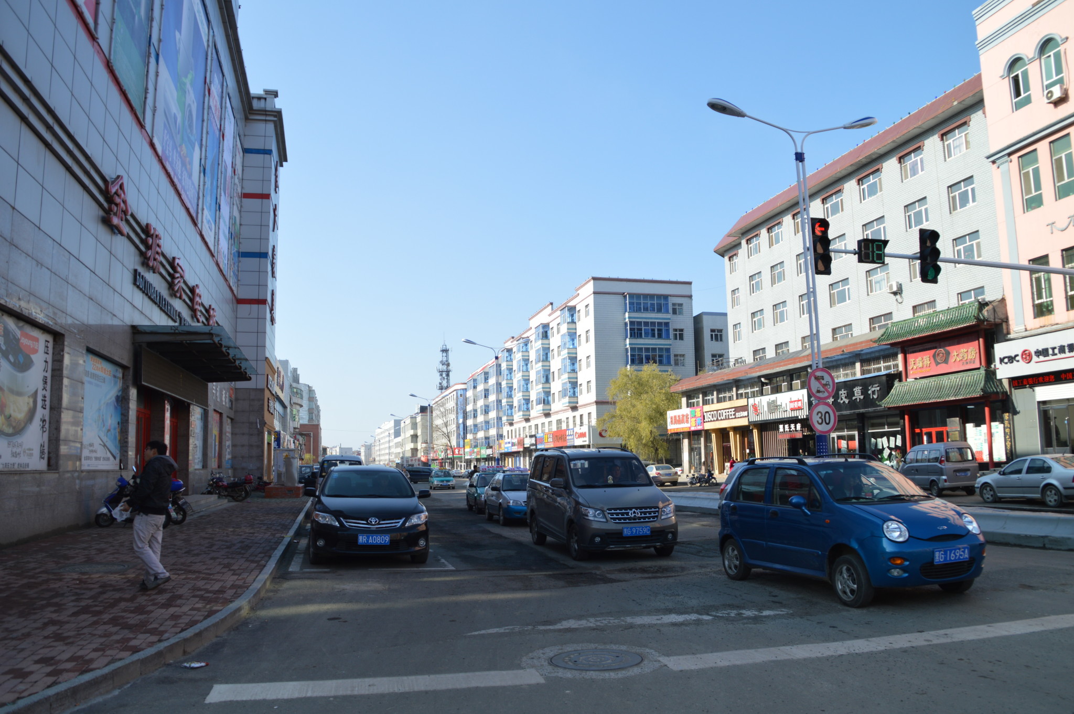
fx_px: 805
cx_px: 537
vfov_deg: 47.8
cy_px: 357
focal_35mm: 27
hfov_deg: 67.4
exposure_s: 1/250
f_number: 8
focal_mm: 18
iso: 100
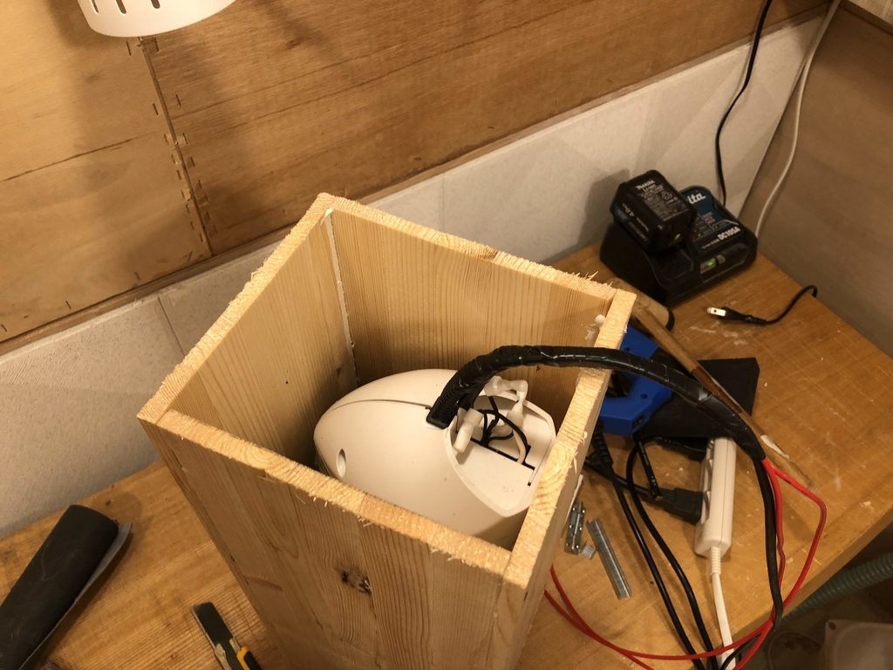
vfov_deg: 49.7
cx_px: 446
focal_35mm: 28
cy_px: 335
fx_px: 722
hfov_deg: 63.4
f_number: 1.8
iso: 40
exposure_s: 1/17
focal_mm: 3.99
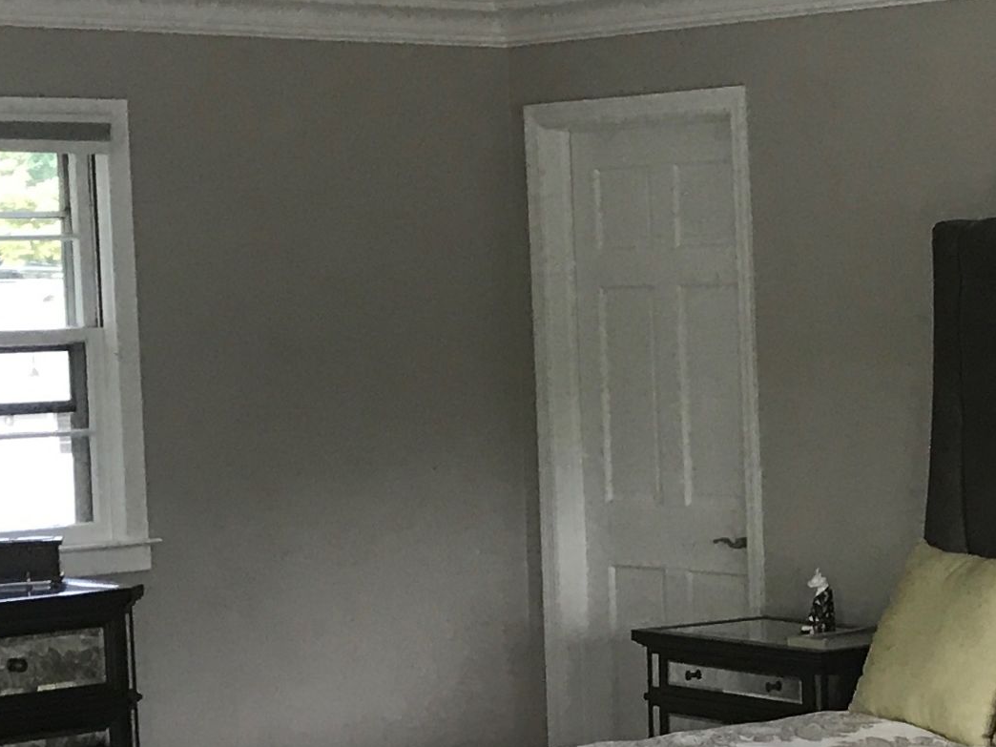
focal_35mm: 103
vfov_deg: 14.4
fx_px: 2964
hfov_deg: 18.1
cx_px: 1195
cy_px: 468
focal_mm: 3.99
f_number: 1.8
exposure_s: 1/30
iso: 32
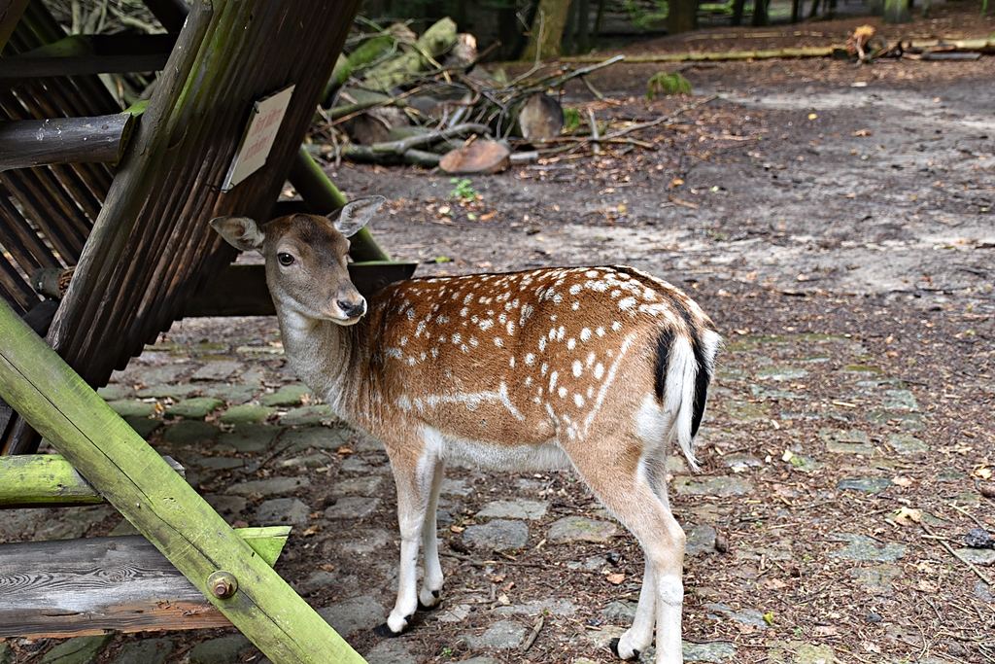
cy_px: 332
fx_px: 1410
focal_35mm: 51
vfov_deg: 26.5
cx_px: 498
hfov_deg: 38.9
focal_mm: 34
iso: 500
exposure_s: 1/60
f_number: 4.2
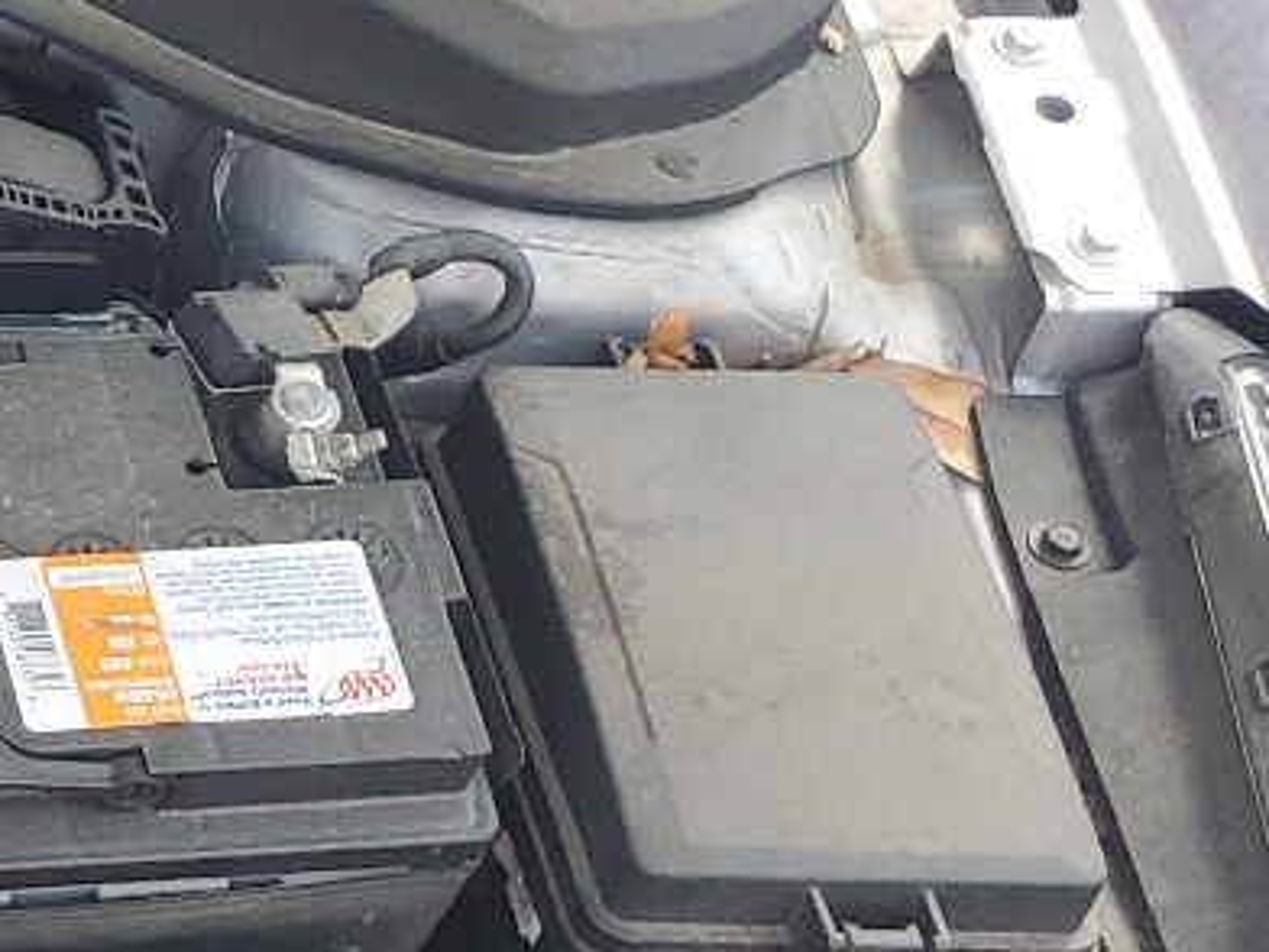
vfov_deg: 14.0
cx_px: -1191
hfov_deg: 15.3
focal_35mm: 106
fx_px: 3886
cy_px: 515
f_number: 1.5
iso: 50
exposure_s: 1/625
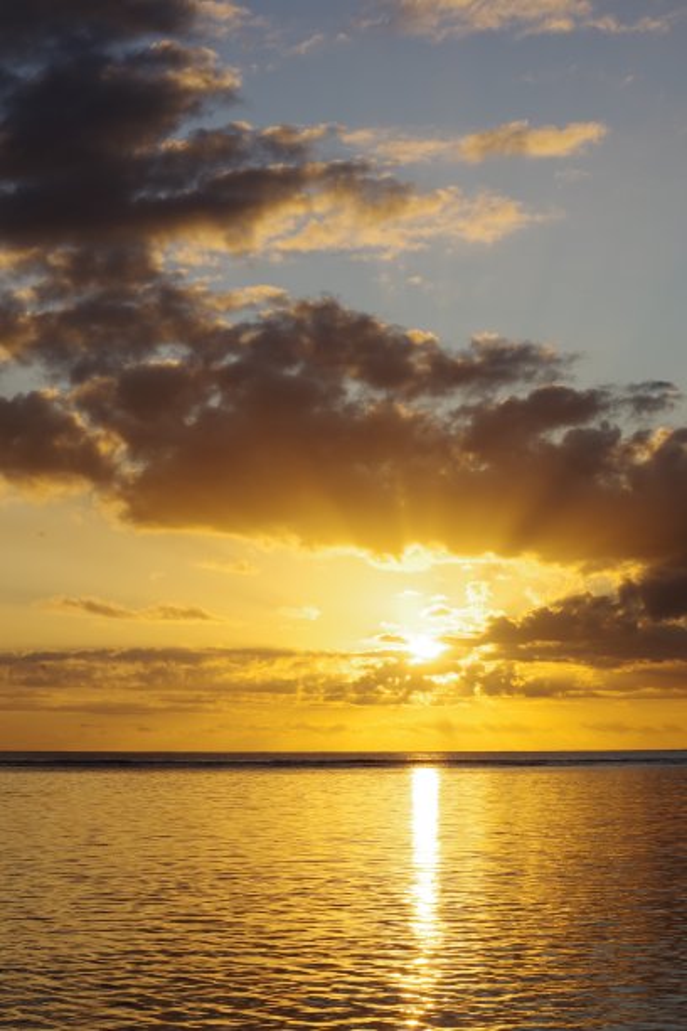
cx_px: 344
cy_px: 516
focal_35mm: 82
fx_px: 2347
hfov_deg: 16.7
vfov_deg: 24.8
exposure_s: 1/160
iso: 200
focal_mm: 55
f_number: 18
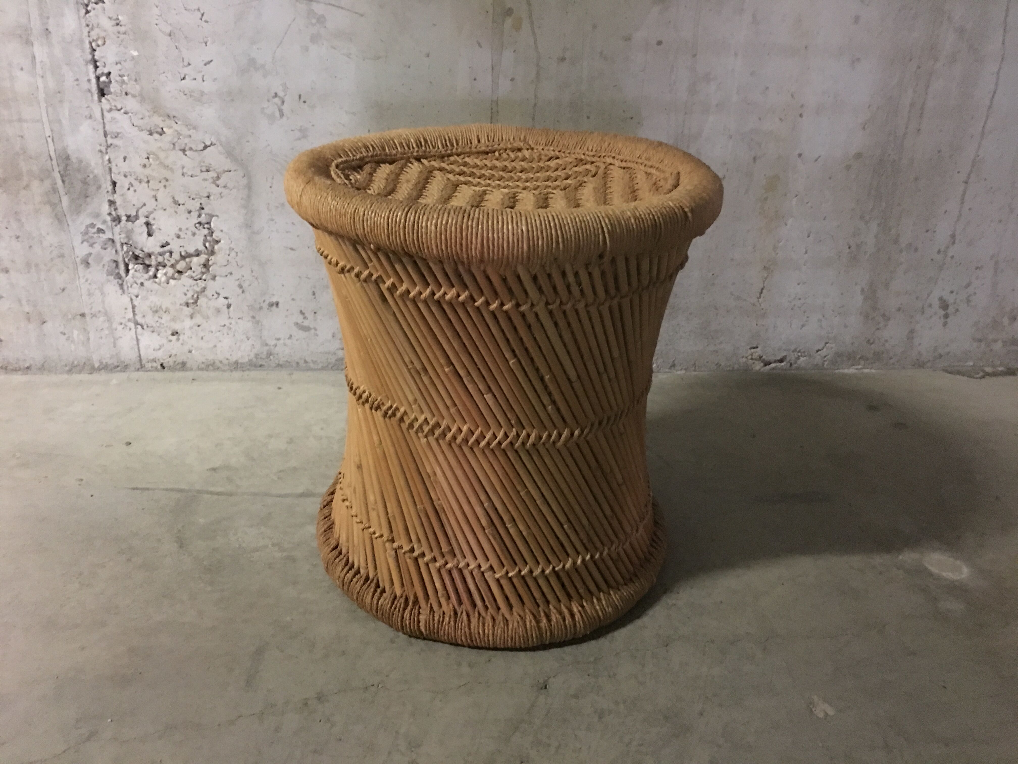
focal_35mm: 29
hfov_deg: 61.7
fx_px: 853
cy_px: 382
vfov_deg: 48.2
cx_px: 509
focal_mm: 4.15
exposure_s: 1/4
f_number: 2.2
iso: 125
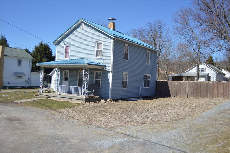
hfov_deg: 57.3
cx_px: 115
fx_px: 211
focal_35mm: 33
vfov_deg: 39.9
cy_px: 76
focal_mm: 22
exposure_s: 1/1000
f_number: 3.5
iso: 100
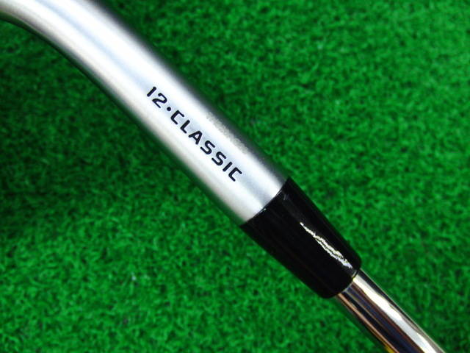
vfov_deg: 38.7
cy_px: 176
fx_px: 502
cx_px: 235
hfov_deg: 50.1
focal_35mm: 37
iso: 400
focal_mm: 6.42
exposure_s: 1/50
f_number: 3.6
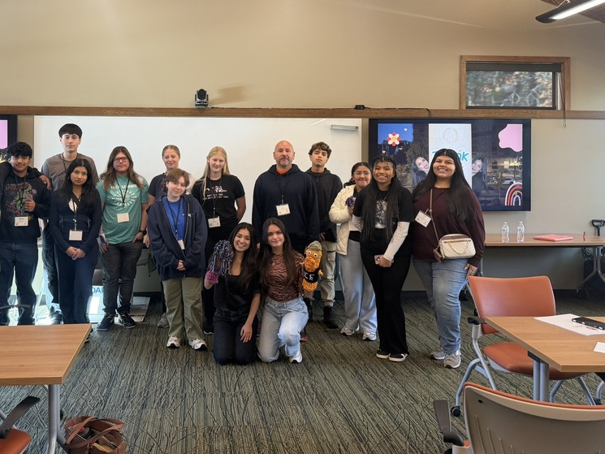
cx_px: 227
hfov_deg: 54.7
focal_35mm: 33
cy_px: 158
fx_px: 577
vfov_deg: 42.5
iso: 320
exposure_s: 1/120
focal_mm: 6.76
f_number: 1.78
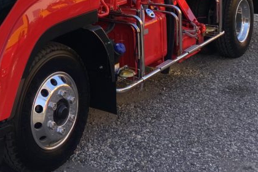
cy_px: -36
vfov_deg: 19.4
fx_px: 473
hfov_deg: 29.0
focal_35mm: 66
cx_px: 13
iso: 32
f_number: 1.8
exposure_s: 1/965
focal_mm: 4.25
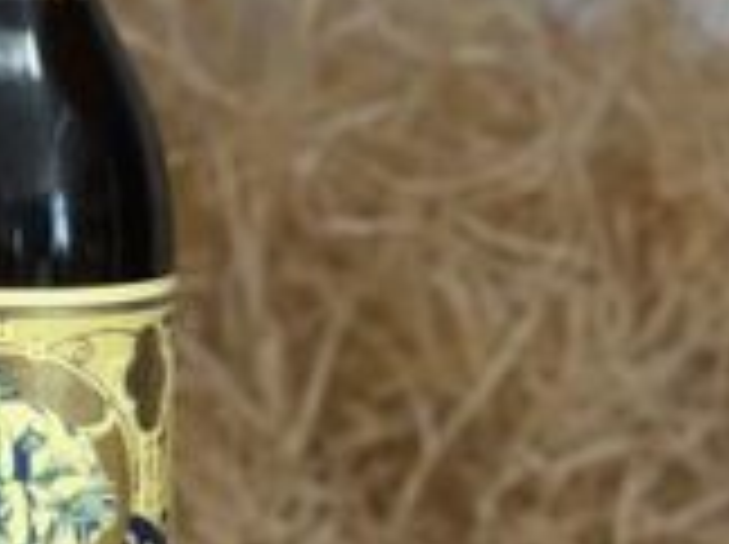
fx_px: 3365
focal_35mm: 160
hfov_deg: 12.2
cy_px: 326
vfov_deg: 9.2
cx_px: -9
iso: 100
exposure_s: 1/50
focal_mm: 6.76
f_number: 1.78
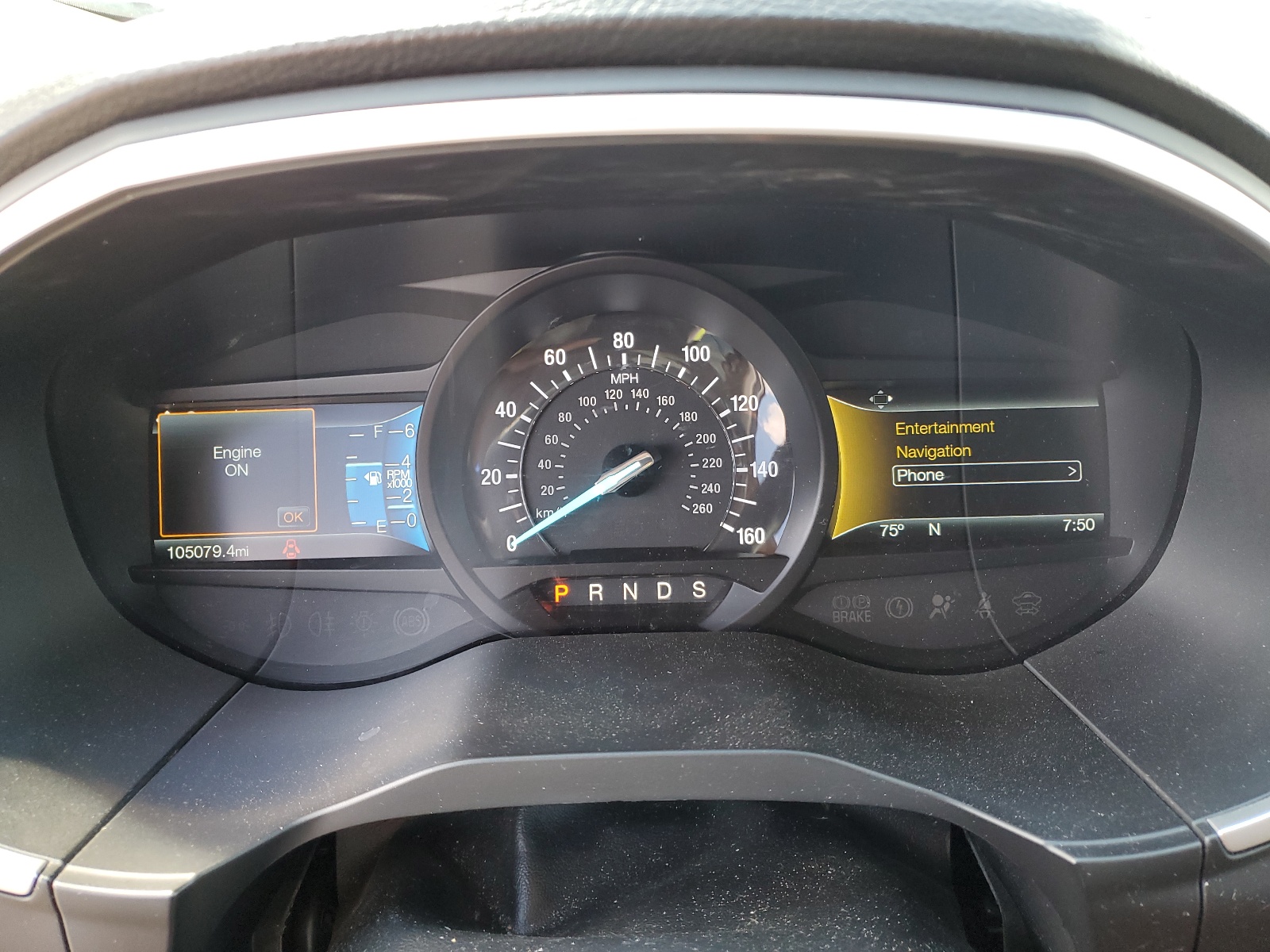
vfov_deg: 53.1
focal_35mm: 26
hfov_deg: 67.3
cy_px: 476
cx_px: 635
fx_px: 954
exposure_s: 1/60.2
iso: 71
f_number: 1.5
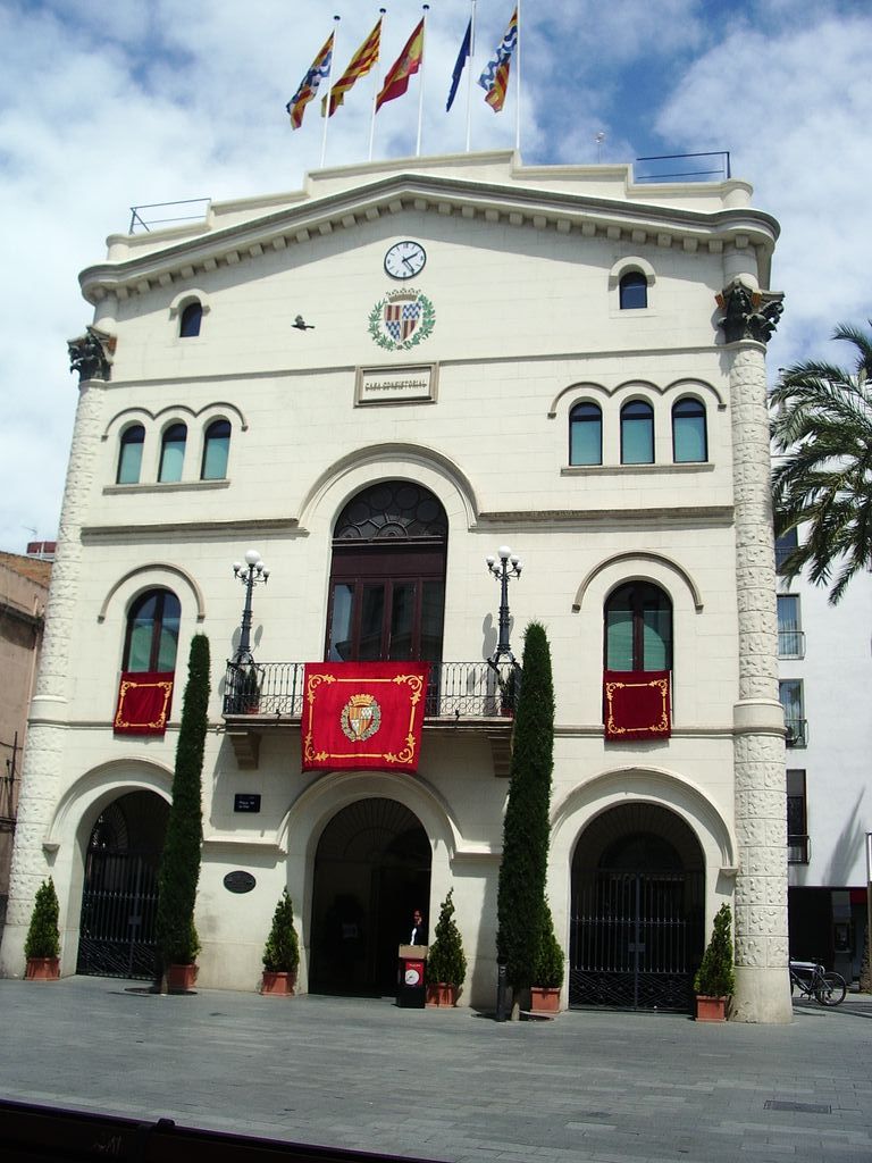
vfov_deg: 52.6
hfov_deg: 40.7
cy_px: 582
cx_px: 436
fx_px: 1176
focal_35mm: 35
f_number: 4.3
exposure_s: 1/640
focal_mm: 5.8
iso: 50
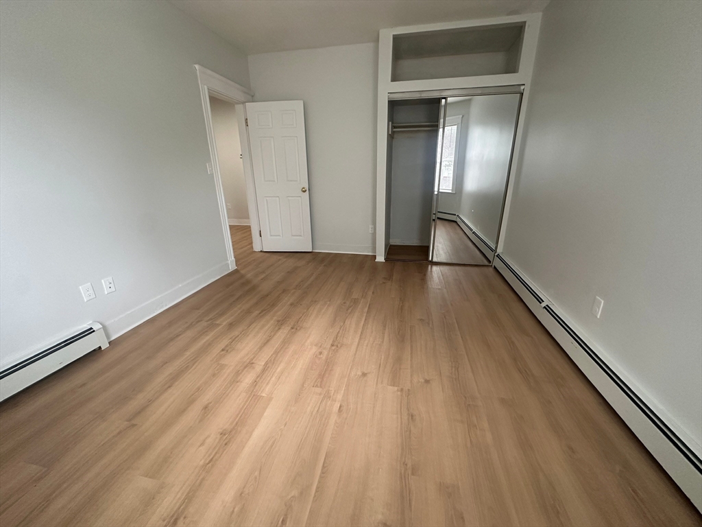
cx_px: 351
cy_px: 264
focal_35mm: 14
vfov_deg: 85.7
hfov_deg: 102.1
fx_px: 284
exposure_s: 1/81
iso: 320
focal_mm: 2.22
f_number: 2.2
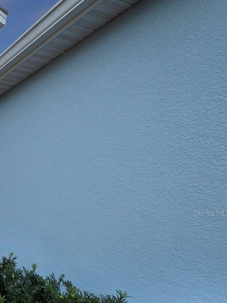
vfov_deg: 58.0
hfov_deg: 31.3
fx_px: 262
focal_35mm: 30
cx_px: -92
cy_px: 212
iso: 400
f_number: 10
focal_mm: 7
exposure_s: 1.6
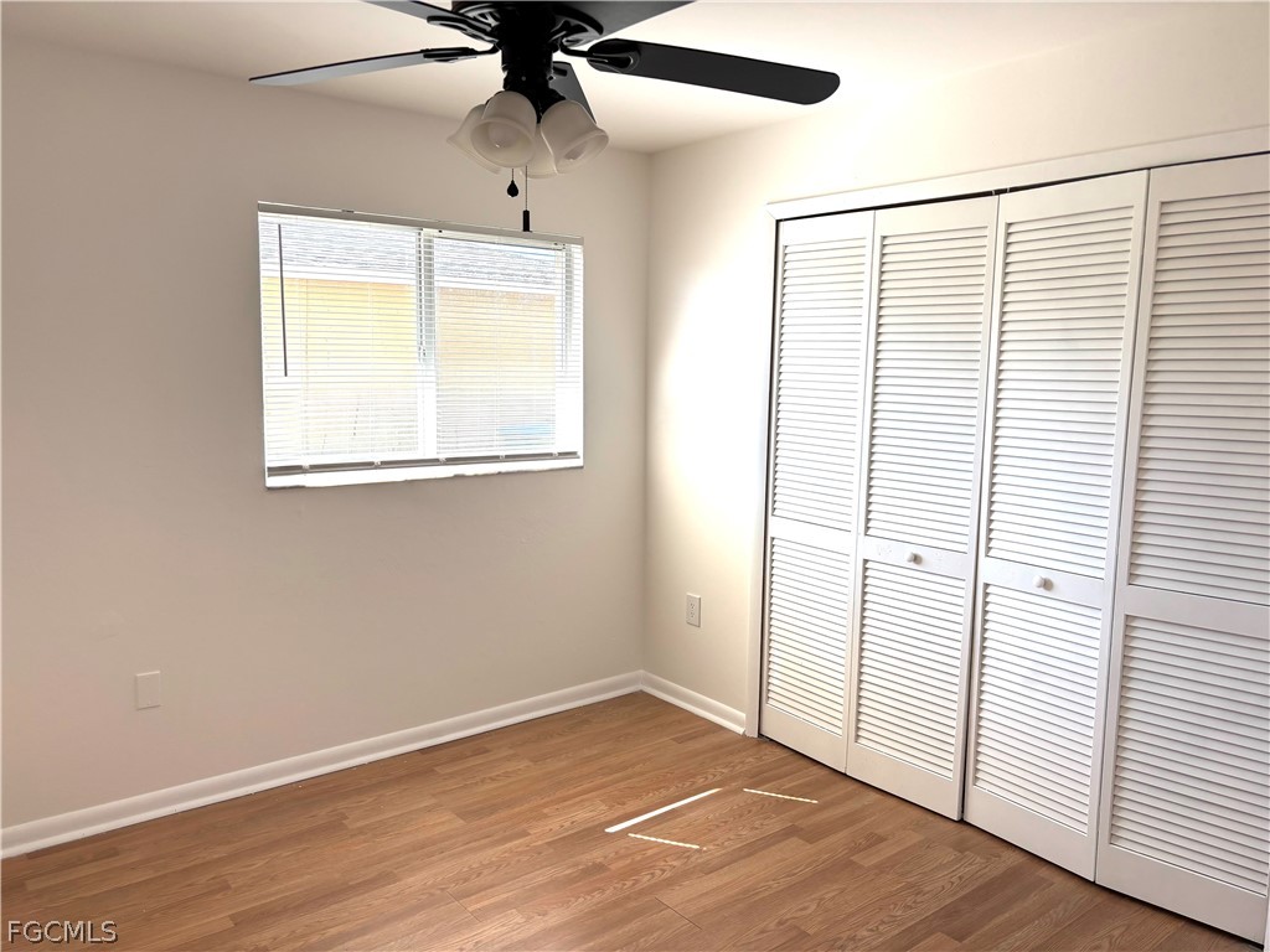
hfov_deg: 67.3
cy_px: 476
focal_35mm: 26
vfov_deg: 53.1
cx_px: 635
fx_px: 954
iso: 50
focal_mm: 5.96
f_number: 1.6
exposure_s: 1/315
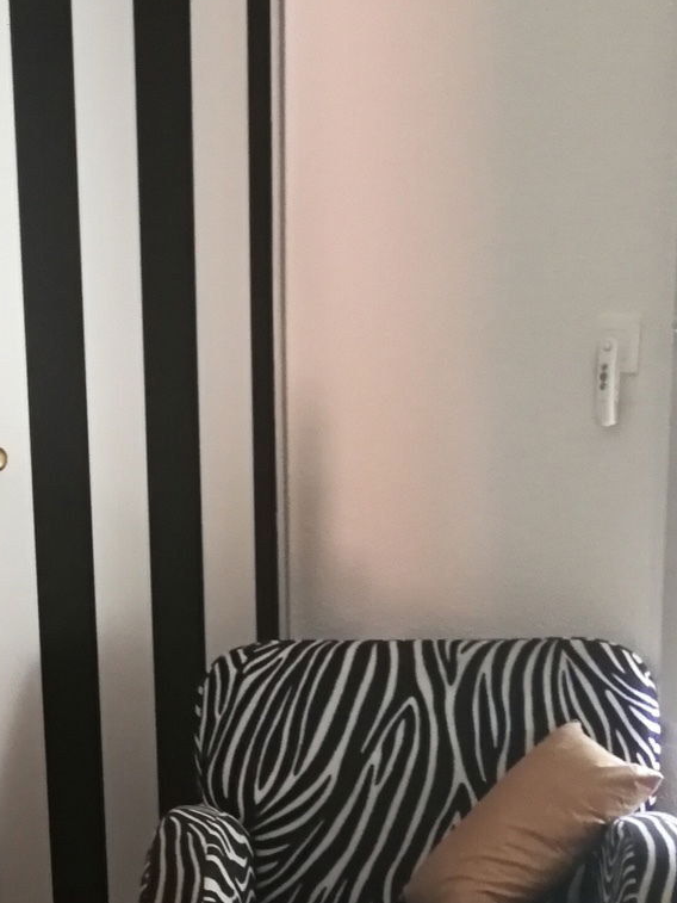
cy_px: 806
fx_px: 1903
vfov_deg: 25.9
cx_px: 48
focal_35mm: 73
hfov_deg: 19.7
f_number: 2.2
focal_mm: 3.95
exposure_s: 1/25
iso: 400
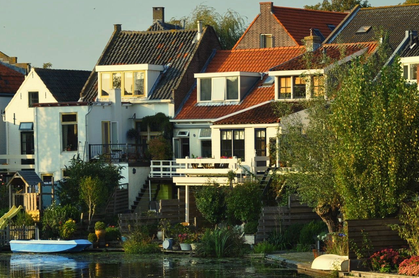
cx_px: 220
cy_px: 168
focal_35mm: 188
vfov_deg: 7.3
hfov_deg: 11.0
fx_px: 2184
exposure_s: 1/250
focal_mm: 75
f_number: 8
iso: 200
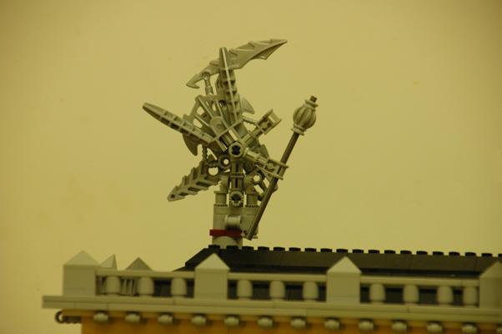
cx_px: 251
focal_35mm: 300
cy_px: 167
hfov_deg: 6.9
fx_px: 4179
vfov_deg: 4.6
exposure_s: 1/8
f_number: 6.3
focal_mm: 200
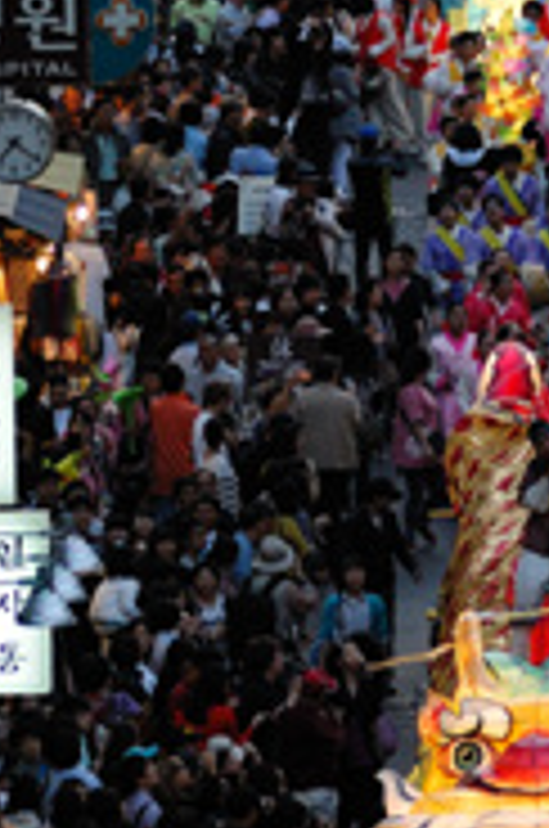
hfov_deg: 1.8
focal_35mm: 757
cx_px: 452
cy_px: 81
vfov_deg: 2.7
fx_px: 17375
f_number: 4
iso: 400
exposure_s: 1/125
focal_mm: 145
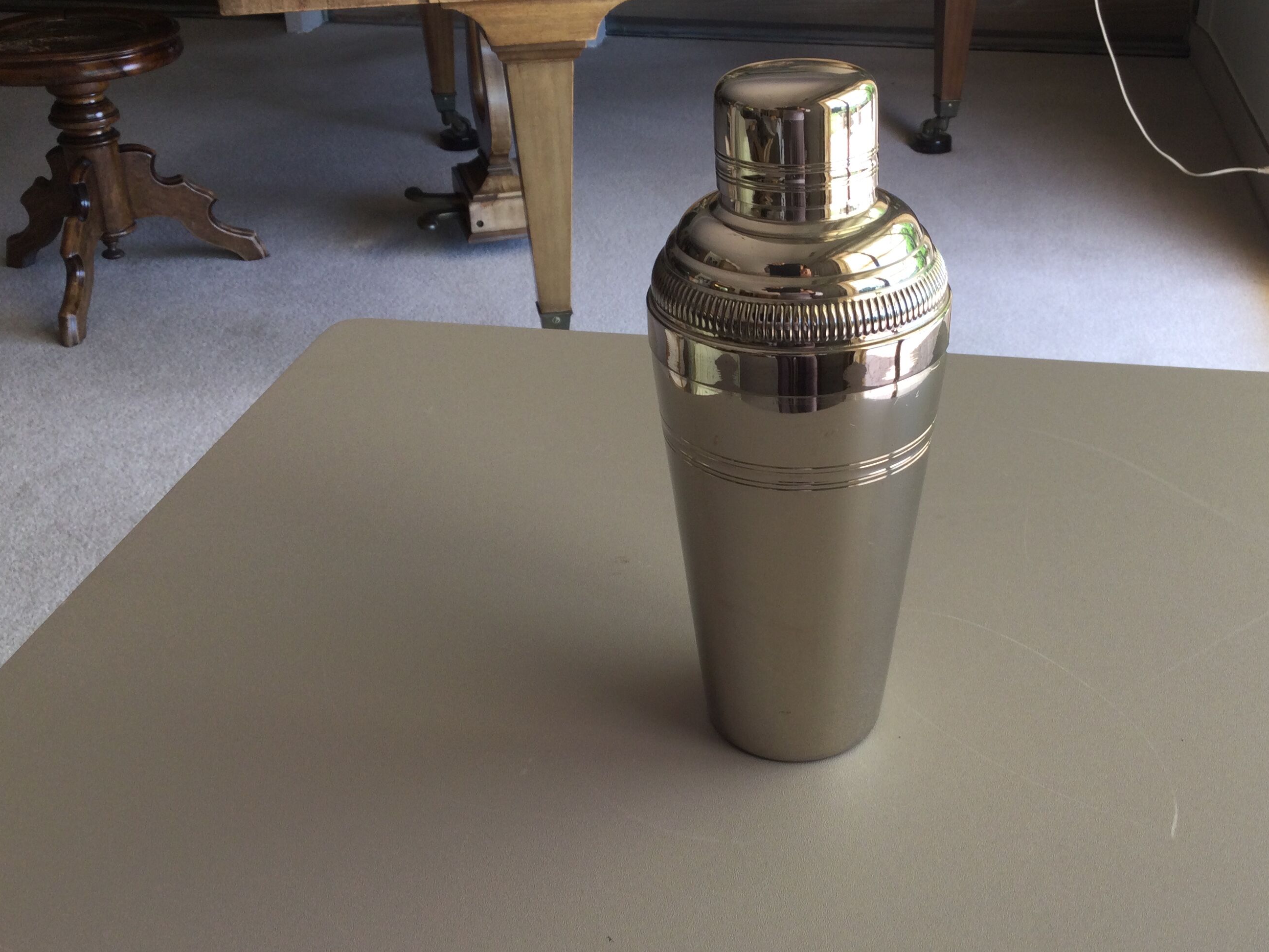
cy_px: 456
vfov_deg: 36.8
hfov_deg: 47.6
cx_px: 757
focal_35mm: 39
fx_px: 1430
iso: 25
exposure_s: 1/50
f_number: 2.4
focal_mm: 3.3
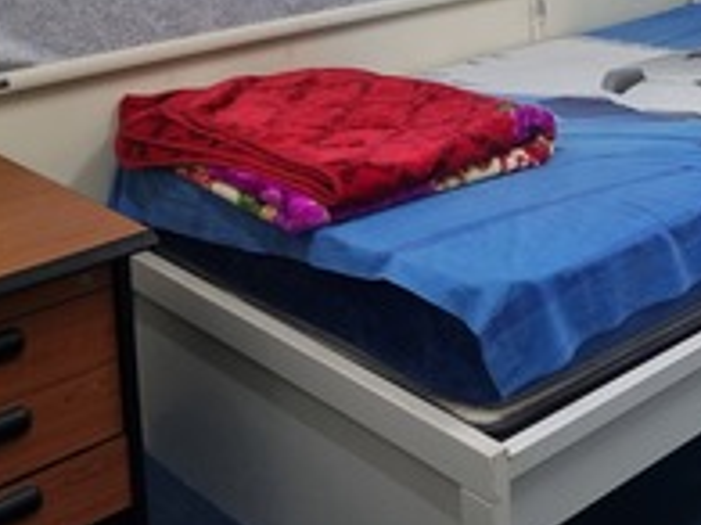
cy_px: -49
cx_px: 685
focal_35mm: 61
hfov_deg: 29.8
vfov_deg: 22.7
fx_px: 1235
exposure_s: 1/40
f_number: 1.8
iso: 200
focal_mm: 5.4
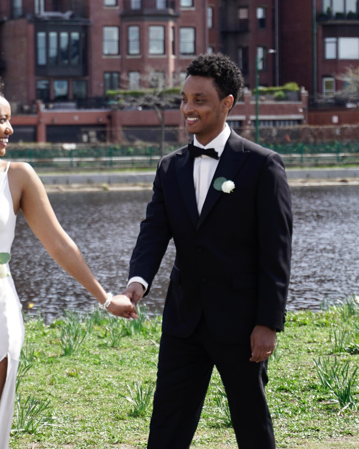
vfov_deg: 12.9
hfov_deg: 10.3
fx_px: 1978
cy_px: 165
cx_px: 4
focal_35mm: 149
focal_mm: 58
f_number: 2.8
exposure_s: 1/1600
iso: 160
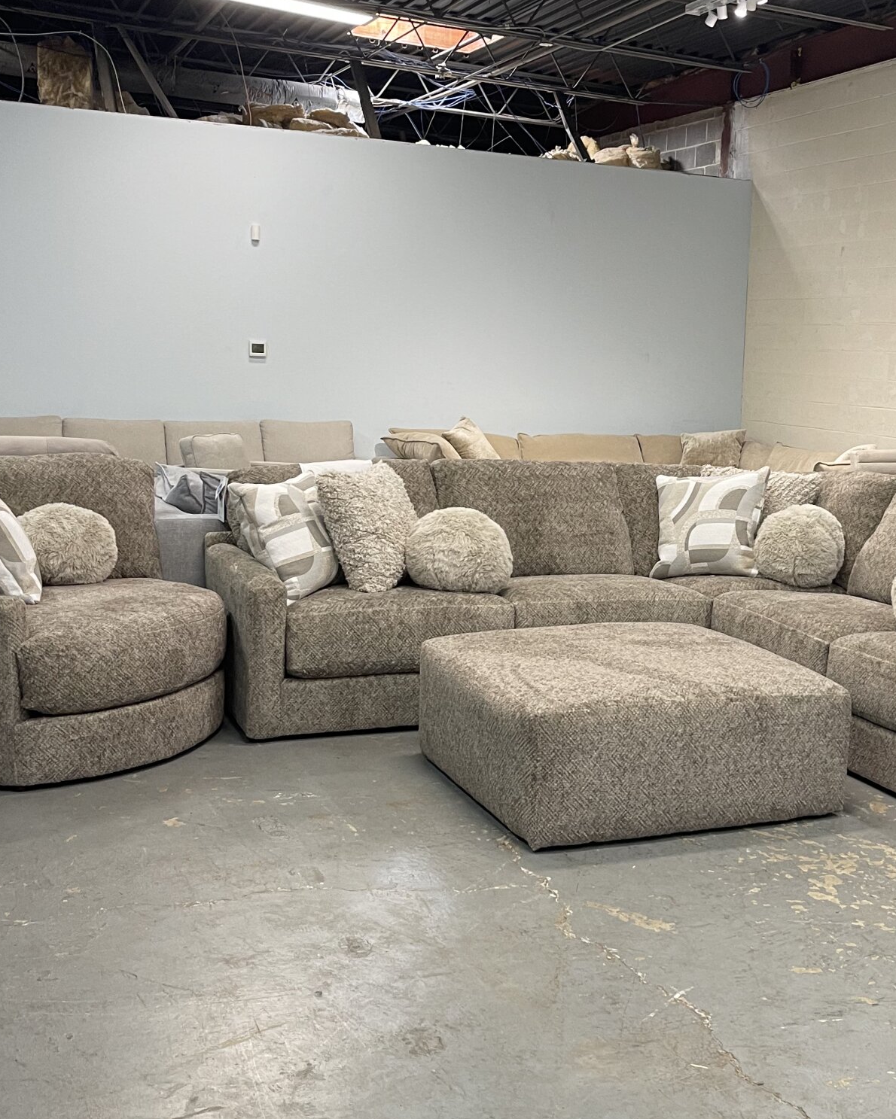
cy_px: 539
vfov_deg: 43.8
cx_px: 651
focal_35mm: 42
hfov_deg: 35.0
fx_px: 1392
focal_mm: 5.1
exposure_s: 1/60
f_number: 1.6
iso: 100
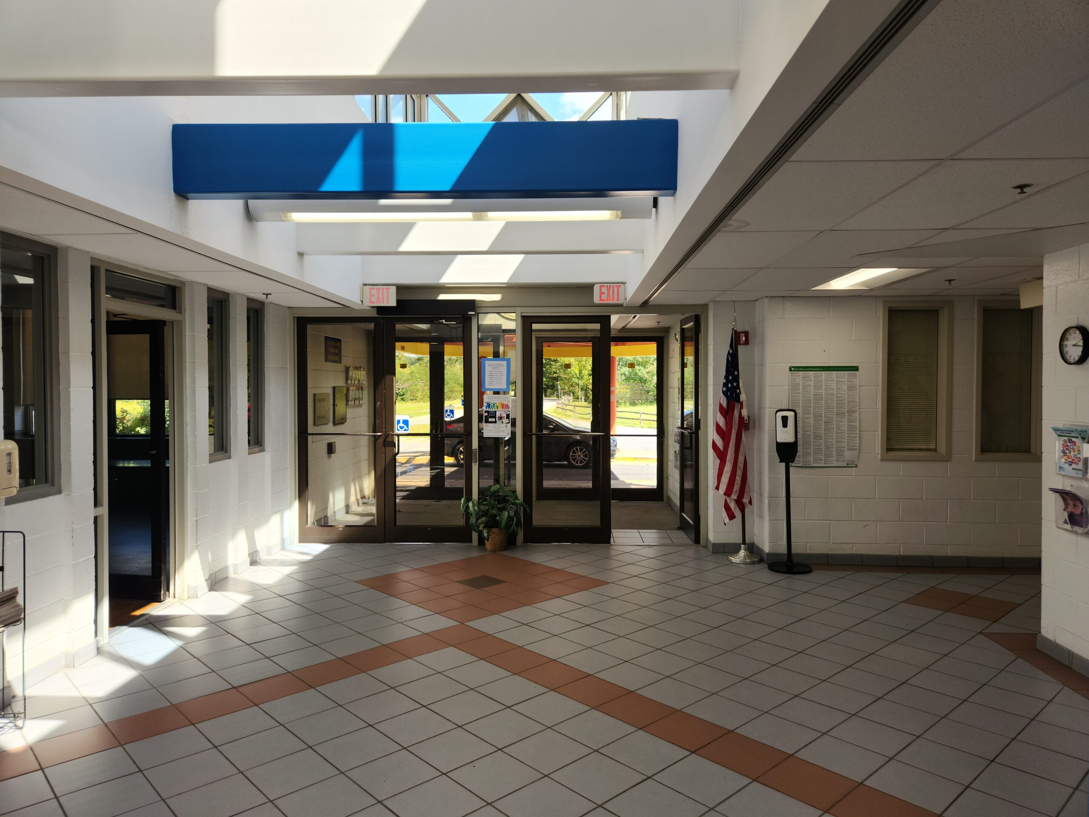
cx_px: 544
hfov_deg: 73.9
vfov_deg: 58.9
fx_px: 724
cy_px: 408
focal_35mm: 23
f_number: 1.8
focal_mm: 5.4
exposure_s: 1/120
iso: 20
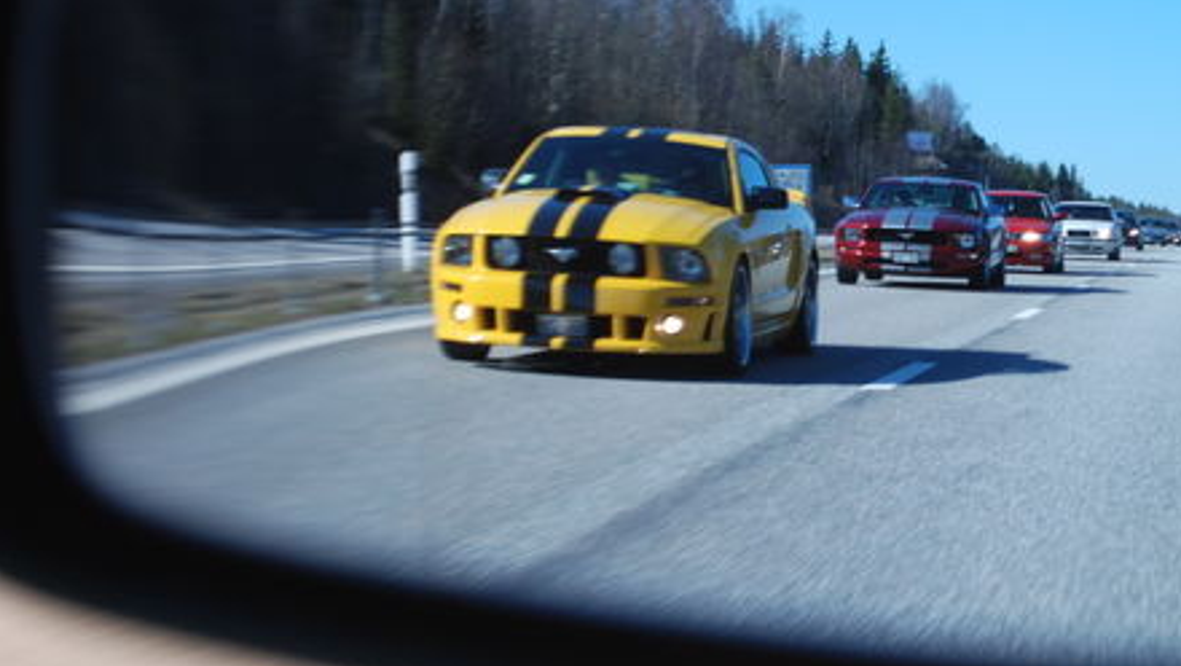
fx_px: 3940
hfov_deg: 17.0
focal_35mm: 126
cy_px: 244
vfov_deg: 9.7
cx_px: 854
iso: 100
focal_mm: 55
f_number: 6.3
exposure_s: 1/160
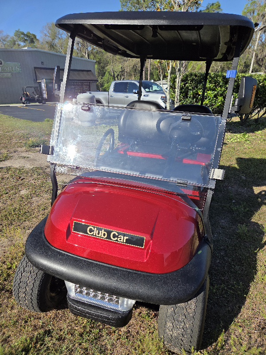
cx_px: 133
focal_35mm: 23
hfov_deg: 58.9
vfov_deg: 73.9
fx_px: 236
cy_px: 178
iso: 80
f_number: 1.8
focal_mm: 5.4
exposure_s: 1/10000
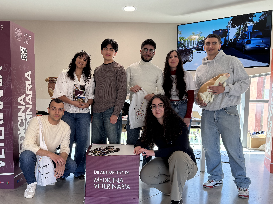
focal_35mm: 31
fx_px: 244
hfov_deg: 58.1
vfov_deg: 45.2
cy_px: 124
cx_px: 118
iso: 100
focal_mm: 6.76
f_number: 1.78
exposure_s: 1/129
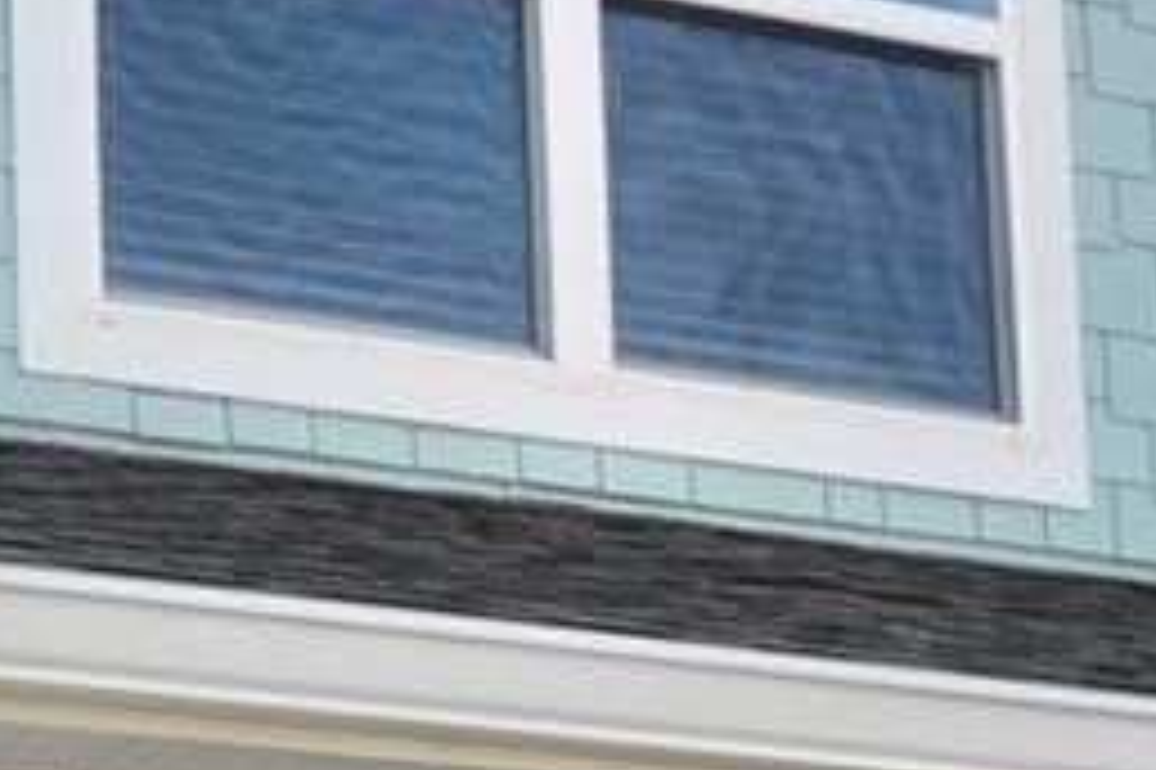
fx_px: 5391
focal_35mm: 168
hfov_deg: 11.9
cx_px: 1529
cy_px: 1427
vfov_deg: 7.9
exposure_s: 1/125
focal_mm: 18
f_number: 5.6
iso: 110
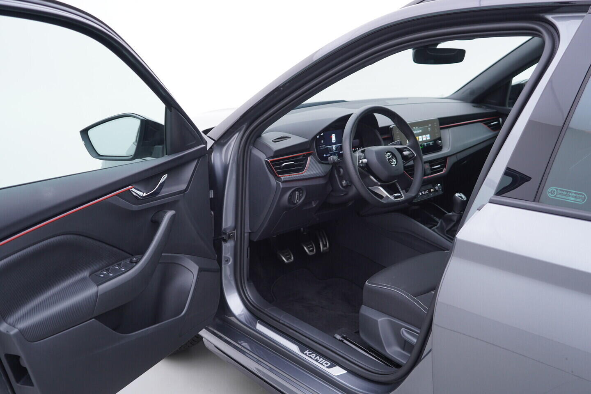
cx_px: 296
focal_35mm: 36
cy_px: 197
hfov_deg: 53.1
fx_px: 591
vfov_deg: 36.9
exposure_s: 1/50
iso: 125
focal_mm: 24
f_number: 3.2
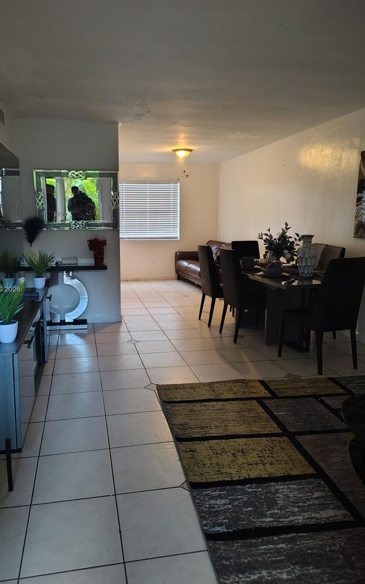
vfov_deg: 70.4
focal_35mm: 26
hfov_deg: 47.4
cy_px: 290
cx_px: 152
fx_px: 414
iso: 1703
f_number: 1.8
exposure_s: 1/60
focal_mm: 5.56
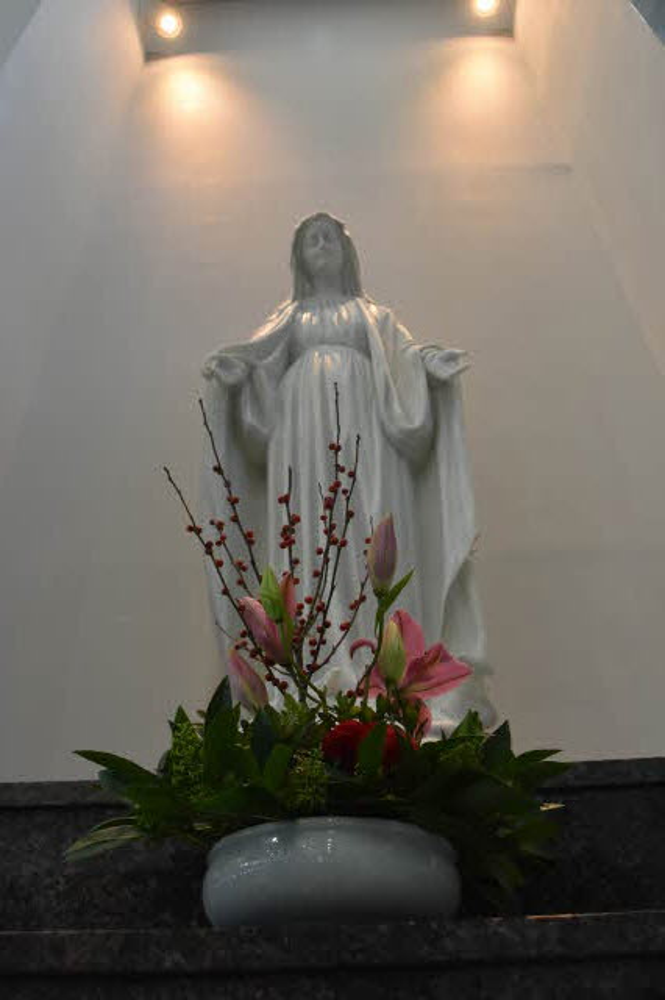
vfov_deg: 62.0
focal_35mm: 30
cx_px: 332
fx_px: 832
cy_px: 500
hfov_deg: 43.6
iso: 800
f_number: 5.6
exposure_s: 1/125
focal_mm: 20
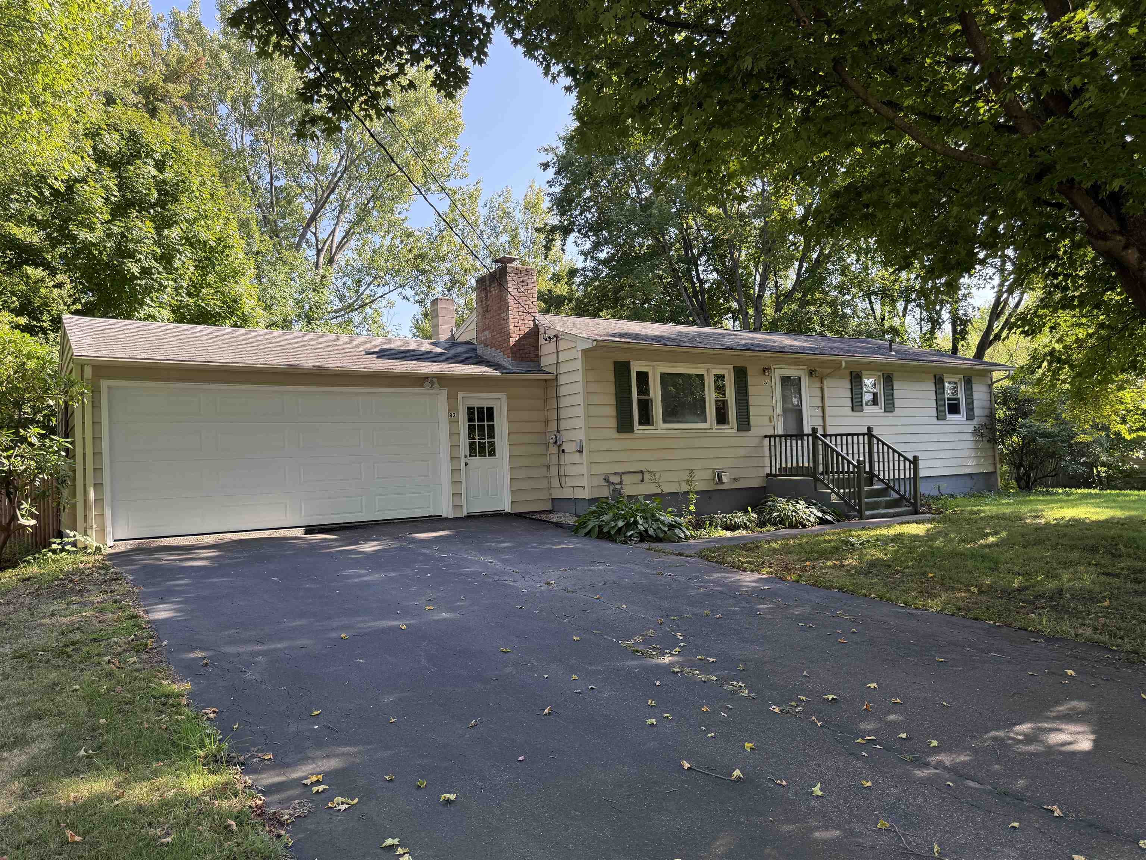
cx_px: 573
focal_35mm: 24
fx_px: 795
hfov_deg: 71.6
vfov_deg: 56.8
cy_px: 430
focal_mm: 6.76
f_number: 1.78
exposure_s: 1/473
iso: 100
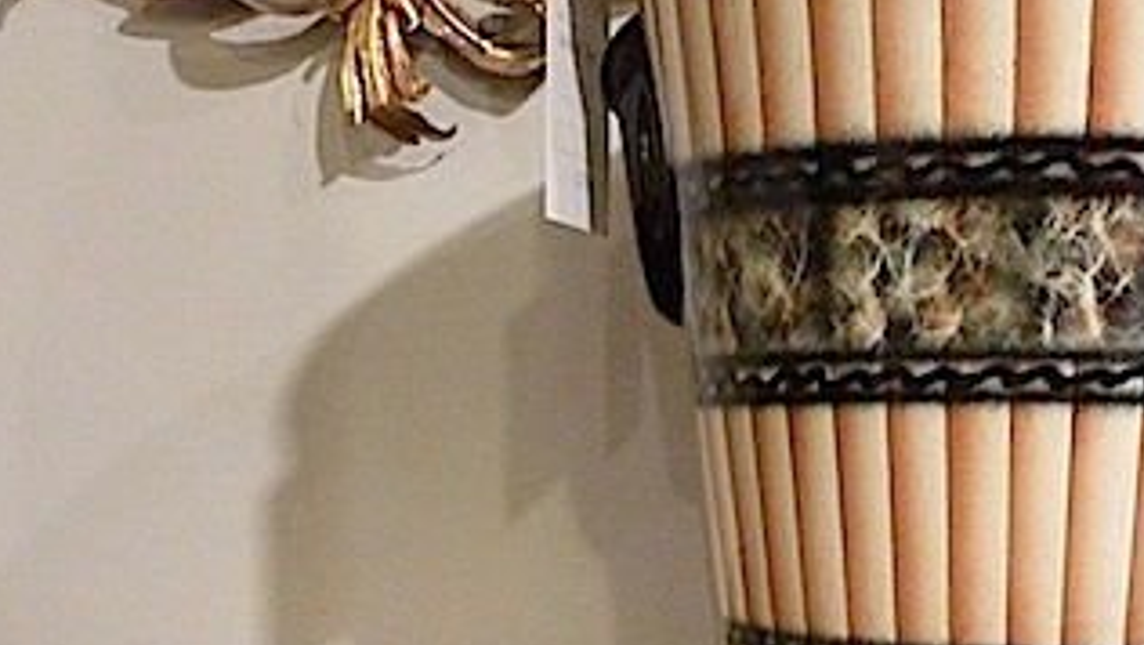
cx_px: 833
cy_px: 790
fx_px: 2094
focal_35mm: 69
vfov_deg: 16.7
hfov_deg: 30.1
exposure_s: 1/10
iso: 400
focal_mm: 4.1
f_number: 3.3
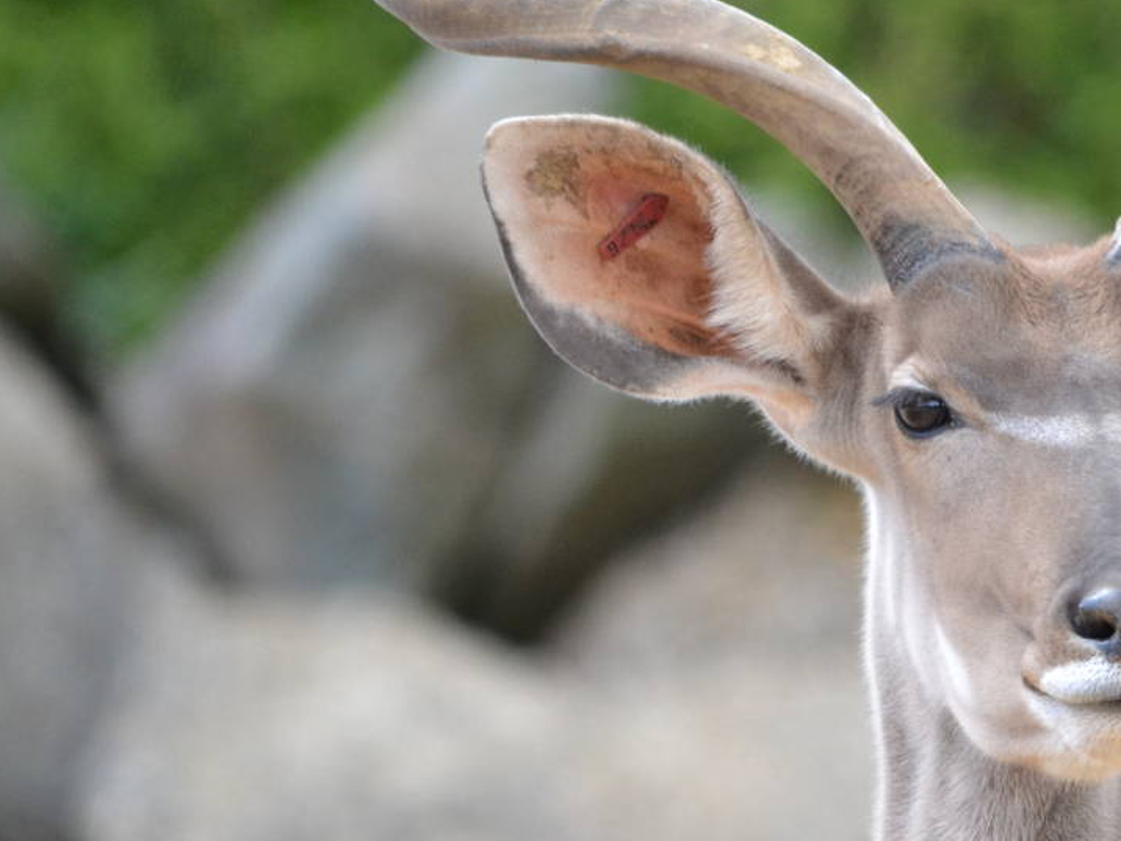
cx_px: 971
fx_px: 52170
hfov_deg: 1.2
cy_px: 348
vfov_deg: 0.9
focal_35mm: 1611
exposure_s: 1/500
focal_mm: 500
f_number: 6.3
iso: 1000
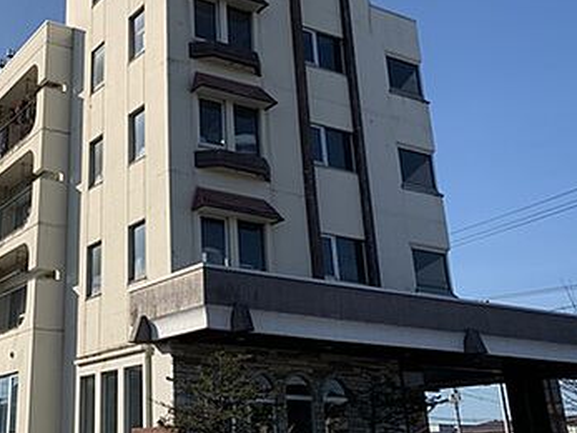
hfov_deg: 38.6
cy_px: 153
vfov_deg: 30.1
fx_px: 800
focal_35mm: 48
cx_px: 145
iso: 25
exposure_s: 1/3289
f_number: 1.8
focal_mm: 4.25
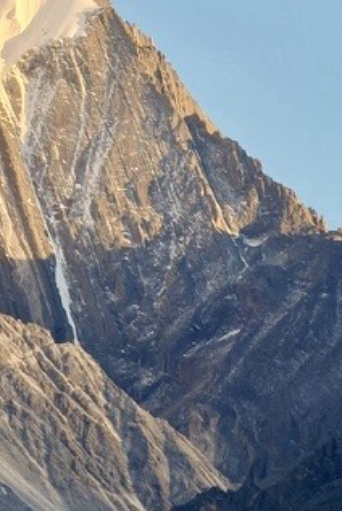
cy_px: 52
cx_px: -239
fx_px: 9540
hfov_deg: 2.0
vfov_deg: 3.1
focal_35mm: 671
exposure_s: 1/471
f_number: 2.8
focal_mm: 16.89
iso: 50
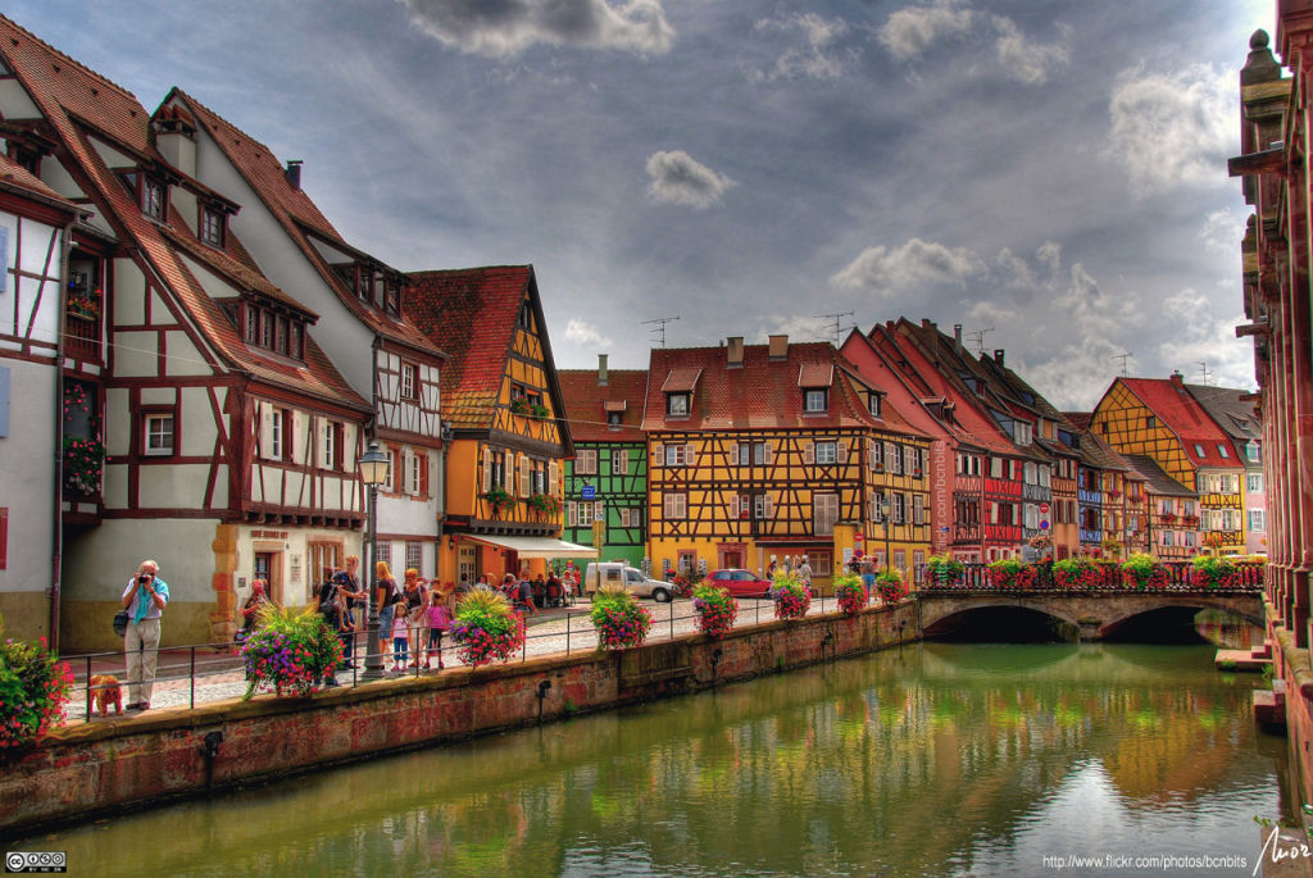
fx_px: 1205
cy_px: 439
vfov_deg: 40.1
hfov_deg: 57.2
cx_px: 656
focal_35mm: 33
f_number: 8
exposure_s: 1/320
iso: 100
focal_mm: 22
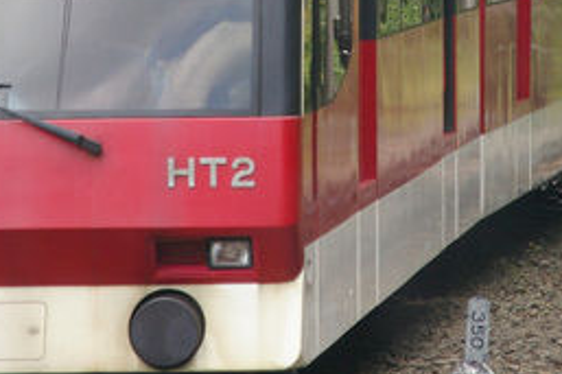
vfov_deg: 3.2
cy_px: -13
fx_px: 6697
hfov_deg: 4.8
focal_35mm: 429
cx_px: 295
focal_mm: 113
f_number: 8
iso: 800
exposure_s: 1/200
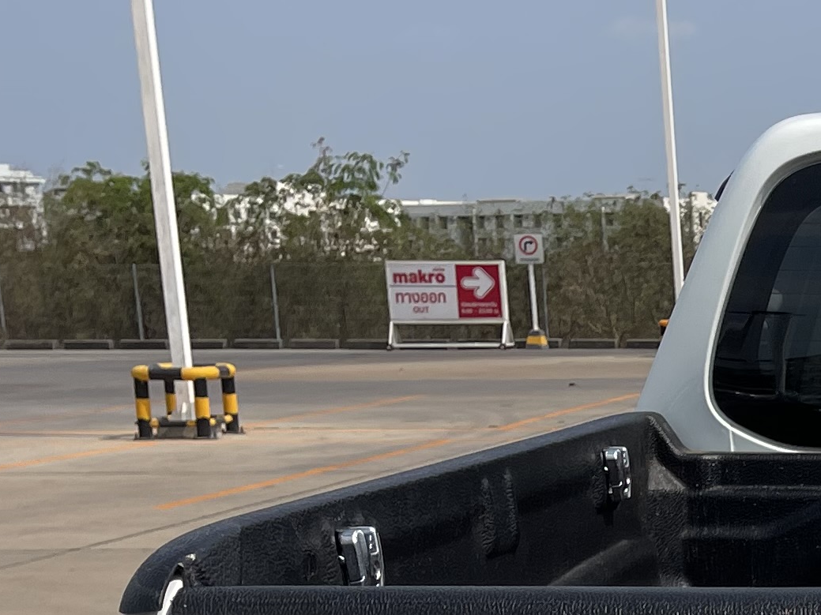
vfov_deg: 14.5
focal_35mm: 97
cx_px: 1227
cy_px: 851
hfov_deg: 18.1
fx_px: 2300
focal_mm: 5.1
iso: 32
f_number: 1.6
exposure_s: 1/6993
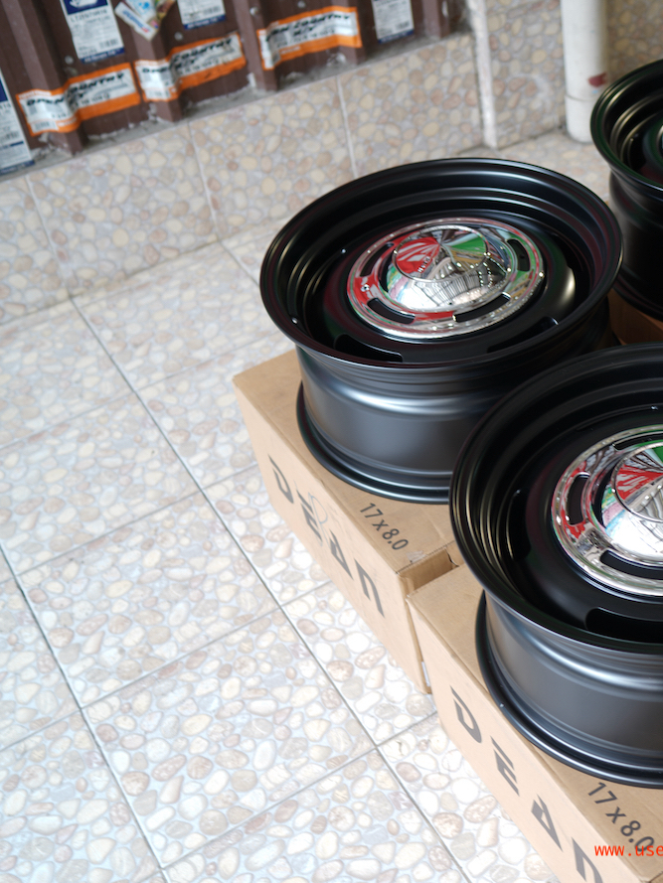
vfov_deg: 36.2
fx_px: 1353
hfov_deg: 26.1
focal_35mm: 53
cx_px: 659
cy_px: 462
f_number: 2.8
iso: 50
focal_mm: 35
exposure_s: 1/8
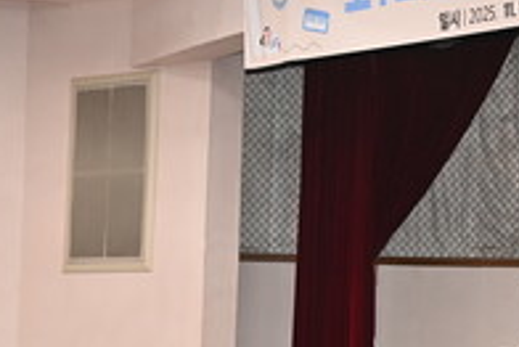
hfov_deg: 13.5
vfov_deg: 9.3
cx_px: 630
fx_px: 2121
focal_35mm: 147
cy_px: 244
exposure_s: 1/80
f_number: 4.5
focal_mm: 48
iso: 800
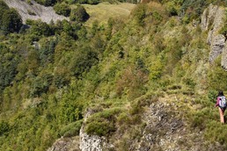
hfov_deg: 20.2
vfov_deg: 13.5
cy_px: 34
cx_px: 128
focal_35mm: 101
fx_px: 637
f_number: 13
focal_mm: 62
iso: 200
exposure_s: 1/250
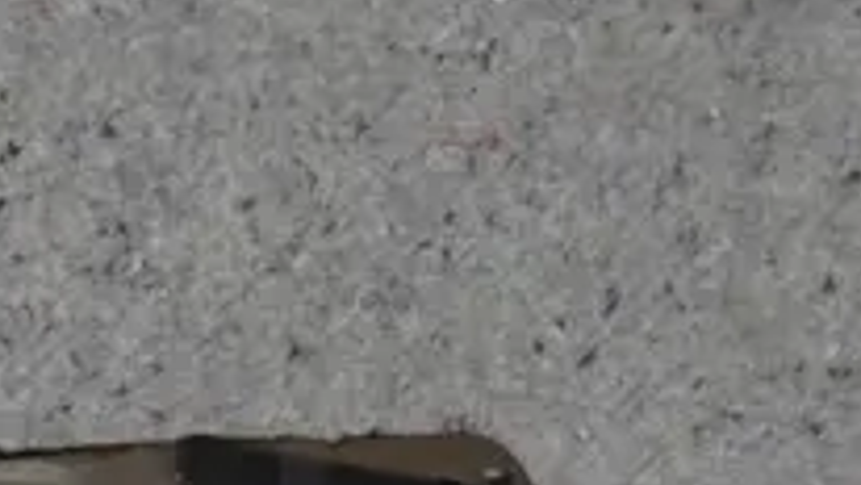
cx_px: -844
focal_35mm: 260
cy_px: 1258
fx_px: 5937
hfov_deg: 7.9
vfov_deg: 4.5
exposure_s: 1/60
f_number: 5.6
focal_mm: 24
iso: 640
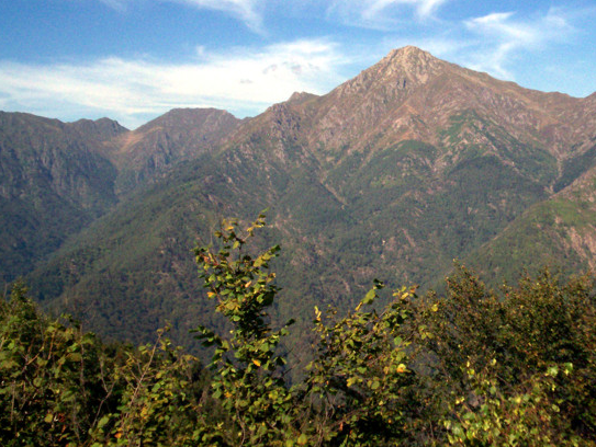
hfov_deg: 35.6
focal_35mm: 53
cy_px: 190
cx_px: 425
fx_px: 913
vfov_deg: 27.5
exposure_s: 1/1328
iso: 100
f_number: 4.5
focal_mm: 5.9
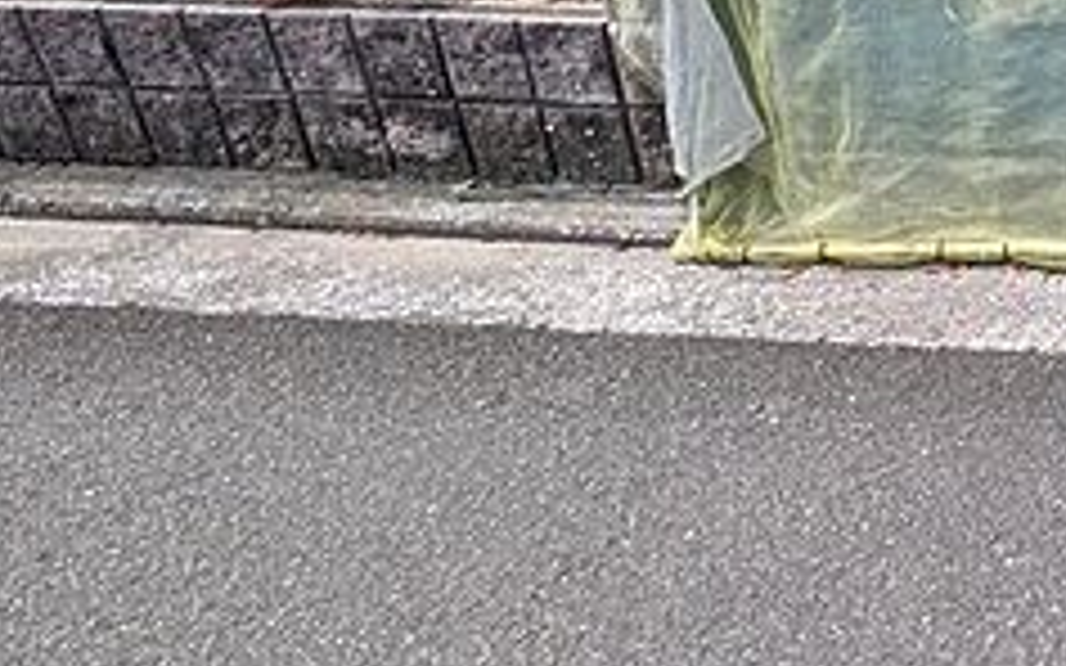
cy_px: -27
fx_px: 1162
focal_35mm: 40
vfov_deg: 29.5
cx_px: 1329
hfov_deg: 36.1
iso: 70
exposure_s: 1/883
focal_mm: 1.83
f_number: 2.2
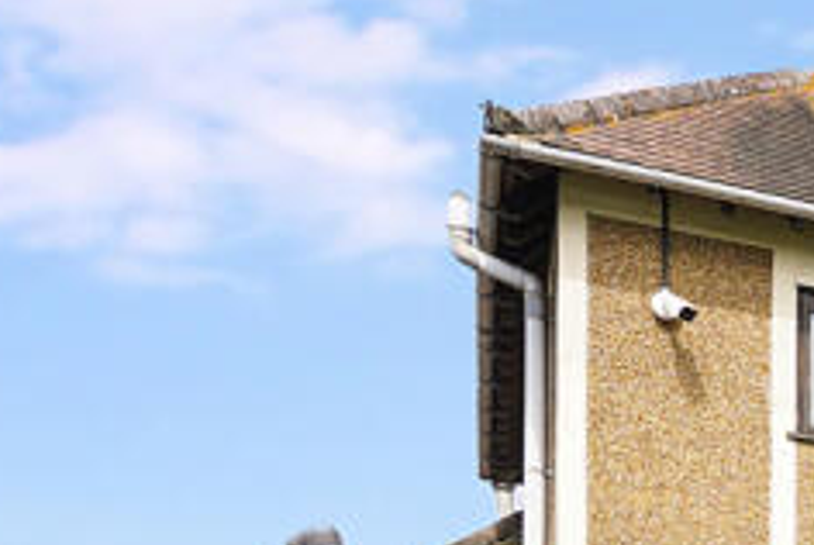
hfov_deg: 20.3
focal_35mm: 65
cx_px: 1521
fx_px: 1472
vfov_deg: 17.7
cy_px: 919
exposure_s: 1/160
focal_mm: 10
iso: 200
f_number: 9
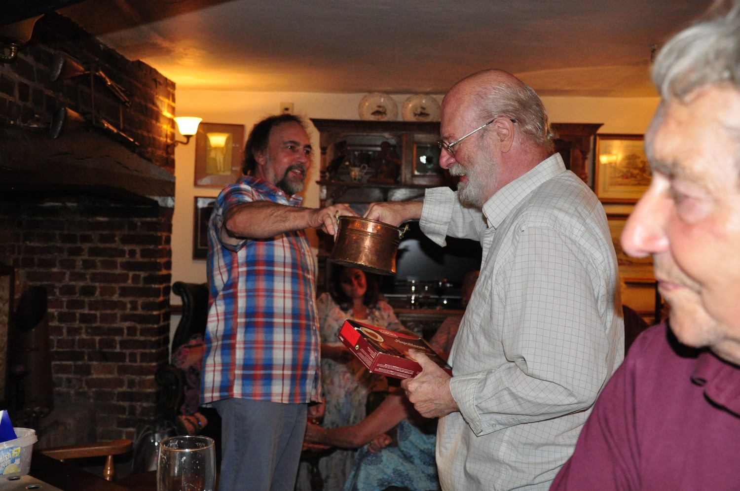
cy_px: 246
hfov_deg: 49.6
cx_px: 370
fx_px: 801
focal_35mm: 39
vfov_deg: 34.1
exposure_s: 1/60
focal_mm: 26
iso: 1600
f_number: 5
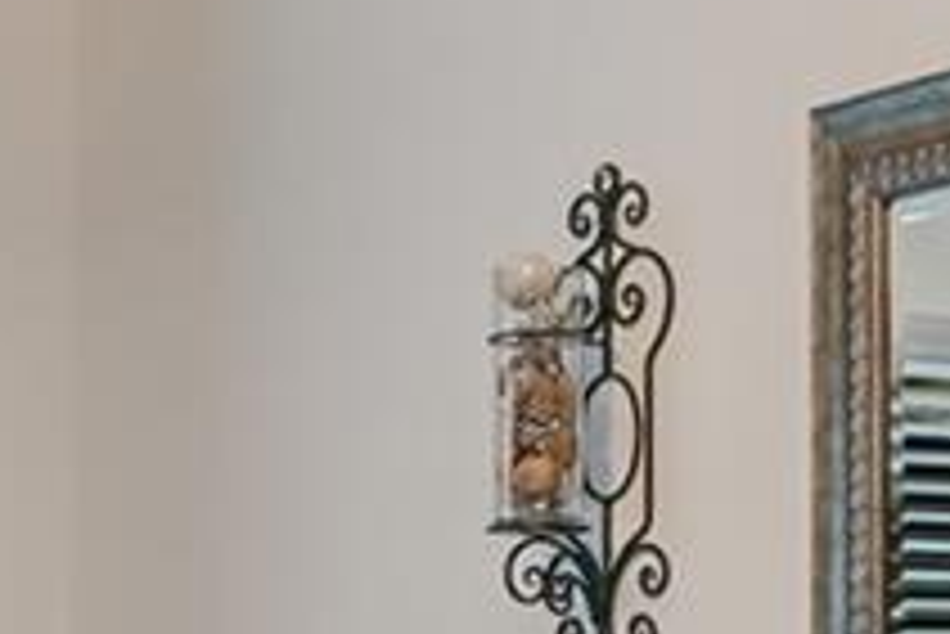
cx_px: 194
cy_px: 814
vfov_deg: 12.6
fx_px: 2799
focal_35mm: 106
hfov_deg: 19.1
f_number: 4
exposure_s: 1/15
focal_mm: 14
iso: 560
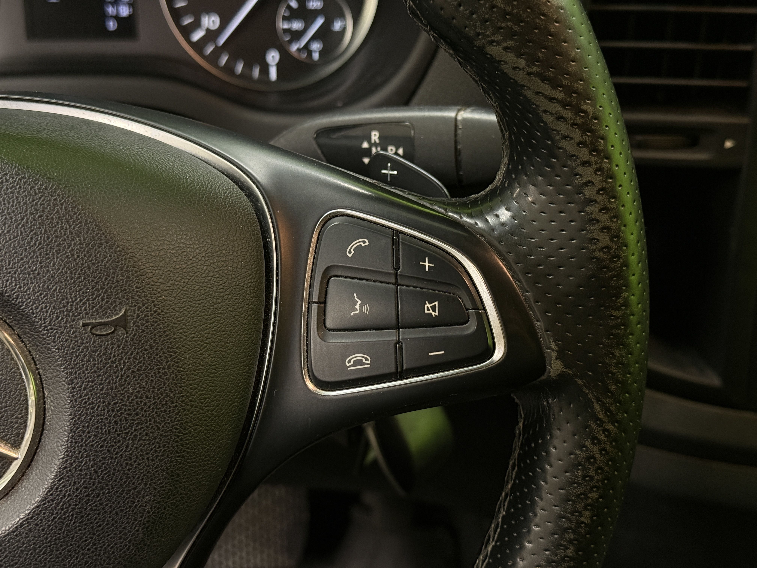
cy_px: 284
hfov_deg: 39.7
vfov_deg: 30.3
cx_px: 378
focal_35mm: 48
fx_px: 1050
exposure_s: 1/33
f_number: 1.78
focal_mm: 6.76
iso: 320
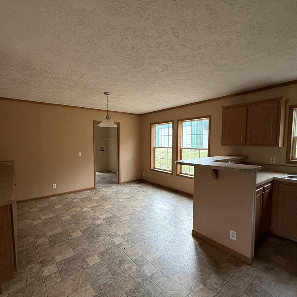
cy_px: 153
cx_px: 136
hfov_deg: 83.8
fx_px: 165
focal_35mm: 17
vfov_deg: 83.9
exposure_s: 1/99
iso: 200
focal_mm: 2.22
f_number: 2.2
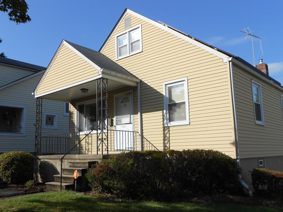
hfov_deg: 53.9
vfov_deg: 41.7
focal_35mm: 34
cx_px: 128
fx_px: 278
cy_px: 118
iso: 80
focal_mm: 5.1
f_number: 3.4
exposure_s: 1/1250
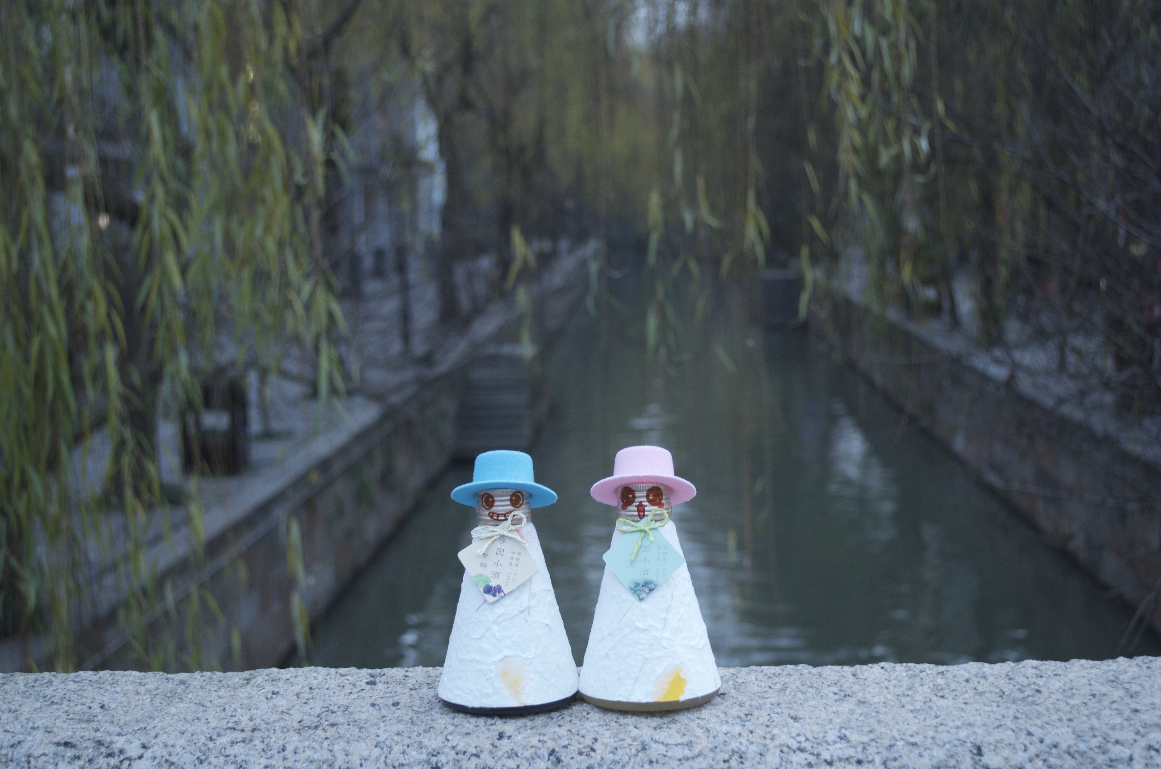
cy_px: 375
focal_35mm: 56
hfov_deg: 36.0
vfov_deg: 24.3
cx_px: 587
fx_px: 1787
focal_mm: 35
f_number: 5
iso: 400
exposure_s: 1/20
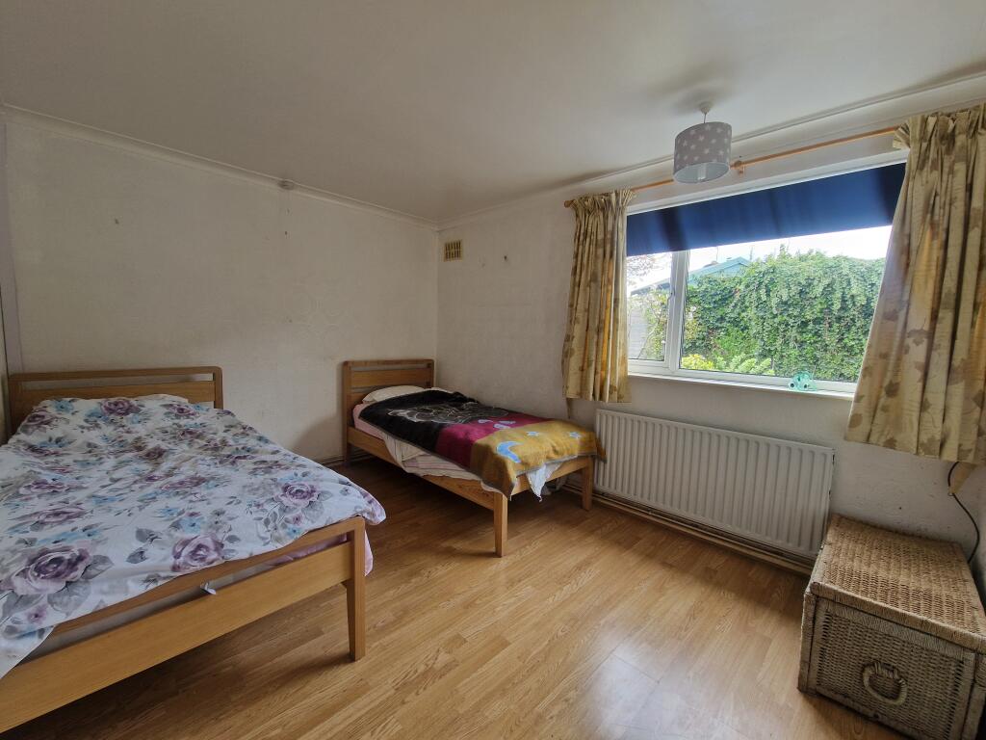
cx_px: 493
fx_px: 370
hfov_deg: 106.2
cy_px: 370
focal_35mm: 13
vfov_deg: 89.9
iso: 64
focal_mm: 2.2
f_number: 2.2
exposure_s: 1/50
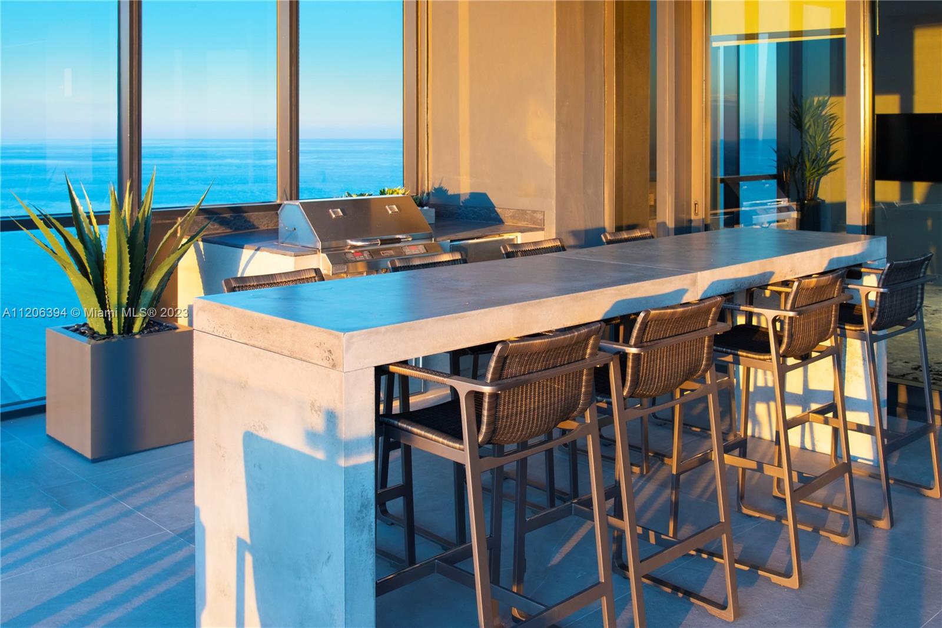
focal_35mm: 38
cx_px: 471
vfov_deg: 35.1
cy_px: 314
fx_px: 994
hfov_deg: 50.7
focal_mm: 38
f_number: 10
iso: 800
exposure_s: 1/50
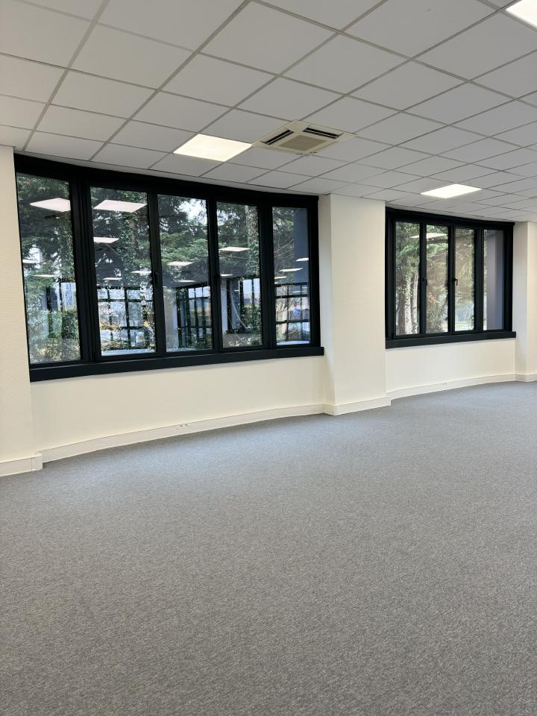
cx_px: 268
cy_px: 358
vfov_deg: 71.6
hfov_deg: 56.8
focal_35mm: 24
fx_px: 496
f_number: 1.78
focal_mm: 6.86
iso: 80
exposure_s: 1/100
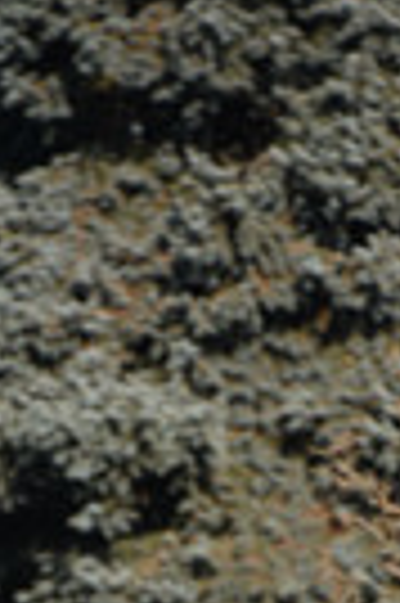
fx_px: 11963
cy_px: 981
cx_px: 234
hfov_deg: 1.9
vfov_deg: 2.9
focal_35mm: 716
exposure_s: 1/640
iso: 160
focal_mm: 200
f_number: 5.6
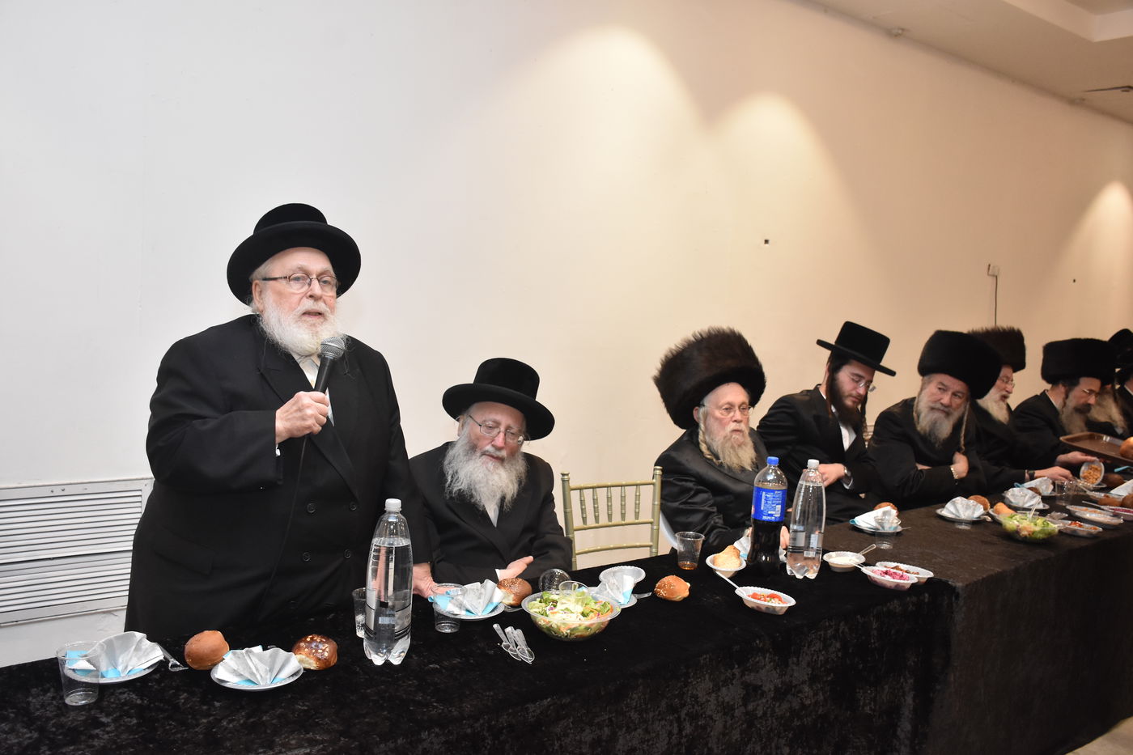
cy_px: 378
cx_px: 566
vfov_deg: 40.0
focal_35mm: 33
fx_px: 1038
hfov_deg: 57.2
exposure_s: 1/100
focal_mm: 22
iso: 1600
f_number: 5.6
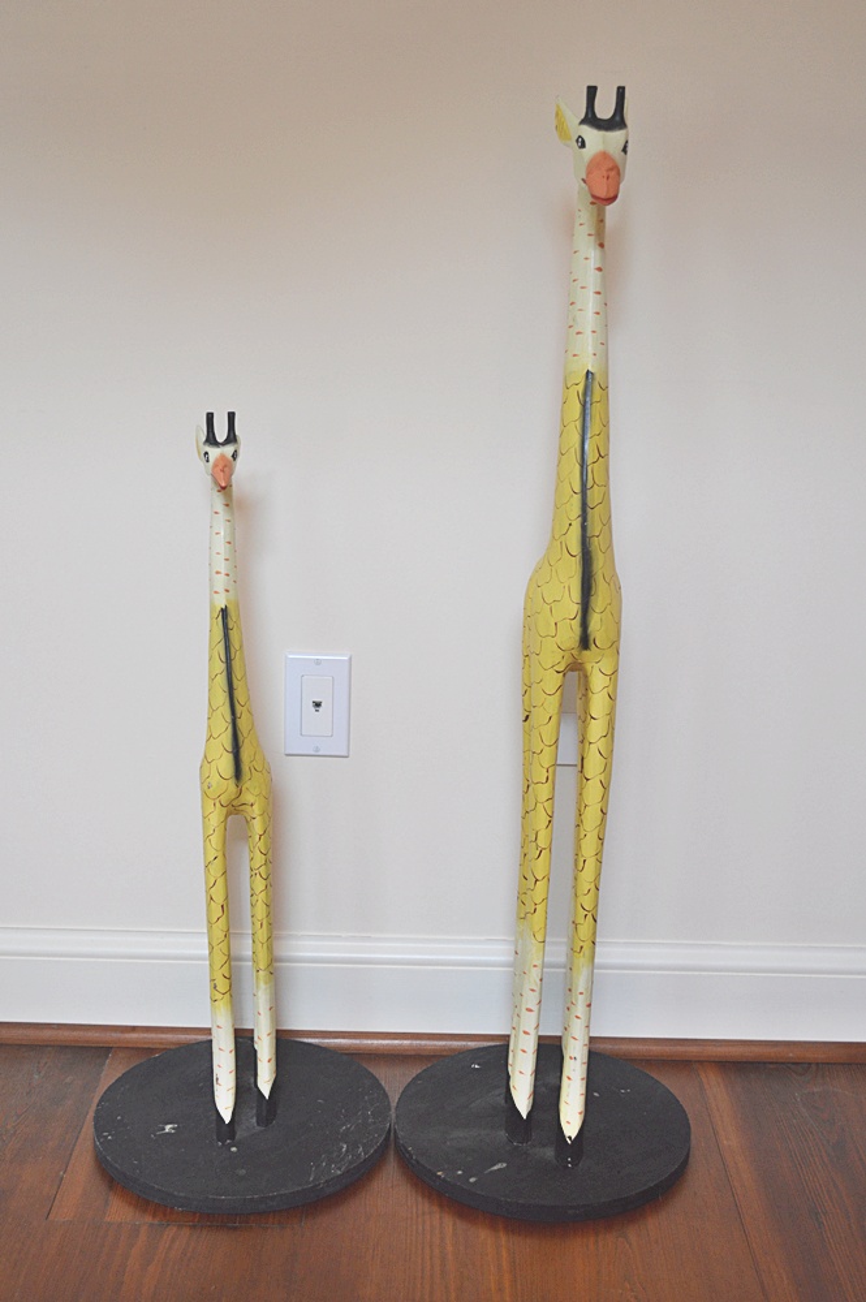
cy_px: 651
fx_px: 1572
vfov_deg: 45.0
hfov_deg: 30.8
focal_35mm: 44
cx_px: 433
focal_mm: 29
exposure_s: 1/15
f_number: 4.5
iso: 400
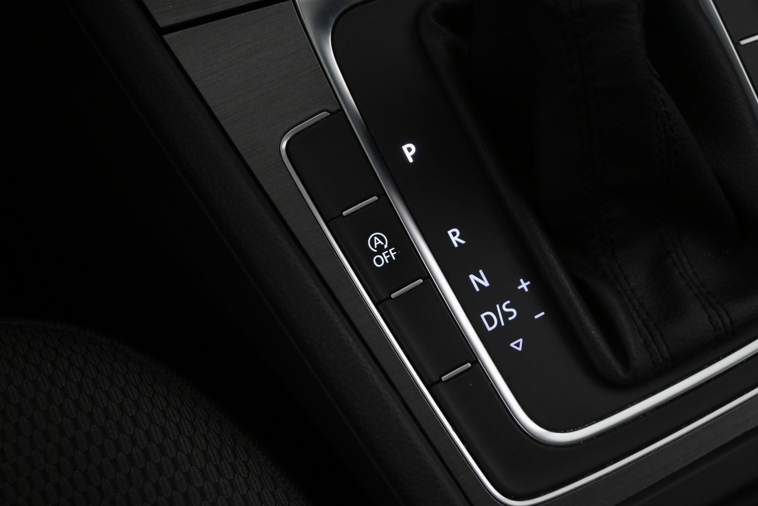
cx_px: 379
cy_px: 253
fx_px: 1042
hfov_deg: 40.0
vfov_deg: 27.3
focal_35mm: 50
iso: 2500
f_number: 5
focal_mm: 33
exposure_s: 1/50
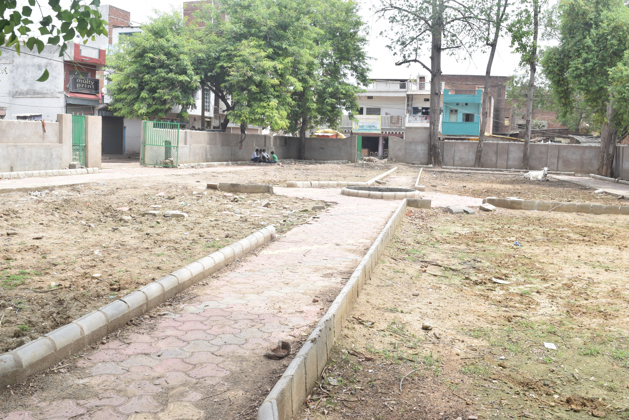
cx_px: 314
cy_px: 210
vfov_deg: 36.9
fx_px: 629
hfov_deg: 53.1
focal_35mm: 36
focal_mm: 24
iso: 400
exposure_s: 1/125
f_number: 16
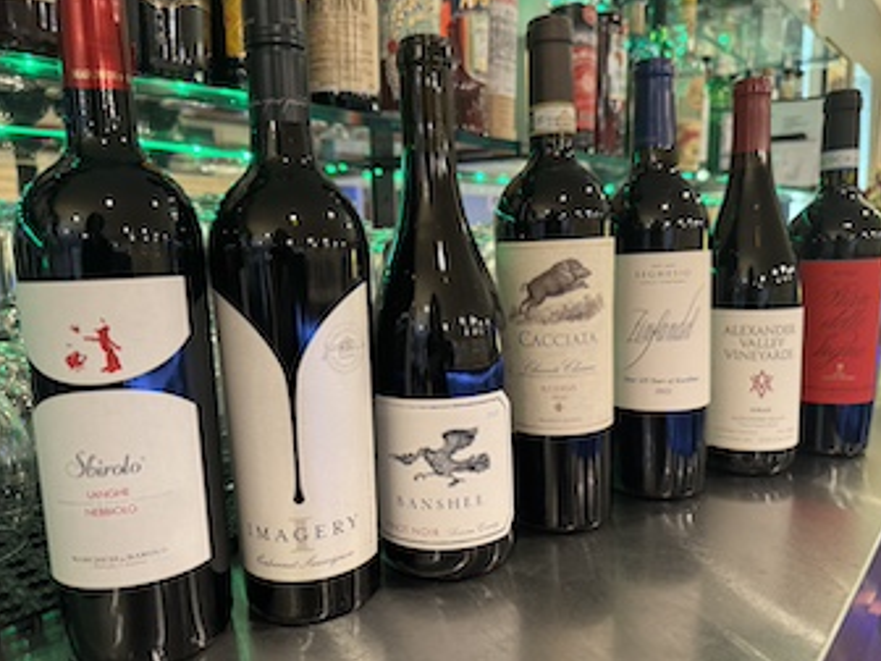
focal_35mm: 25
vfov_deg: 54.9
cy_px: 340
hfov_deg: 69.4
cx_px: 454
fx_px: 636
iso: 800
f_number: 1.78
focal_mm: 6.76
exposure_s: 1/60
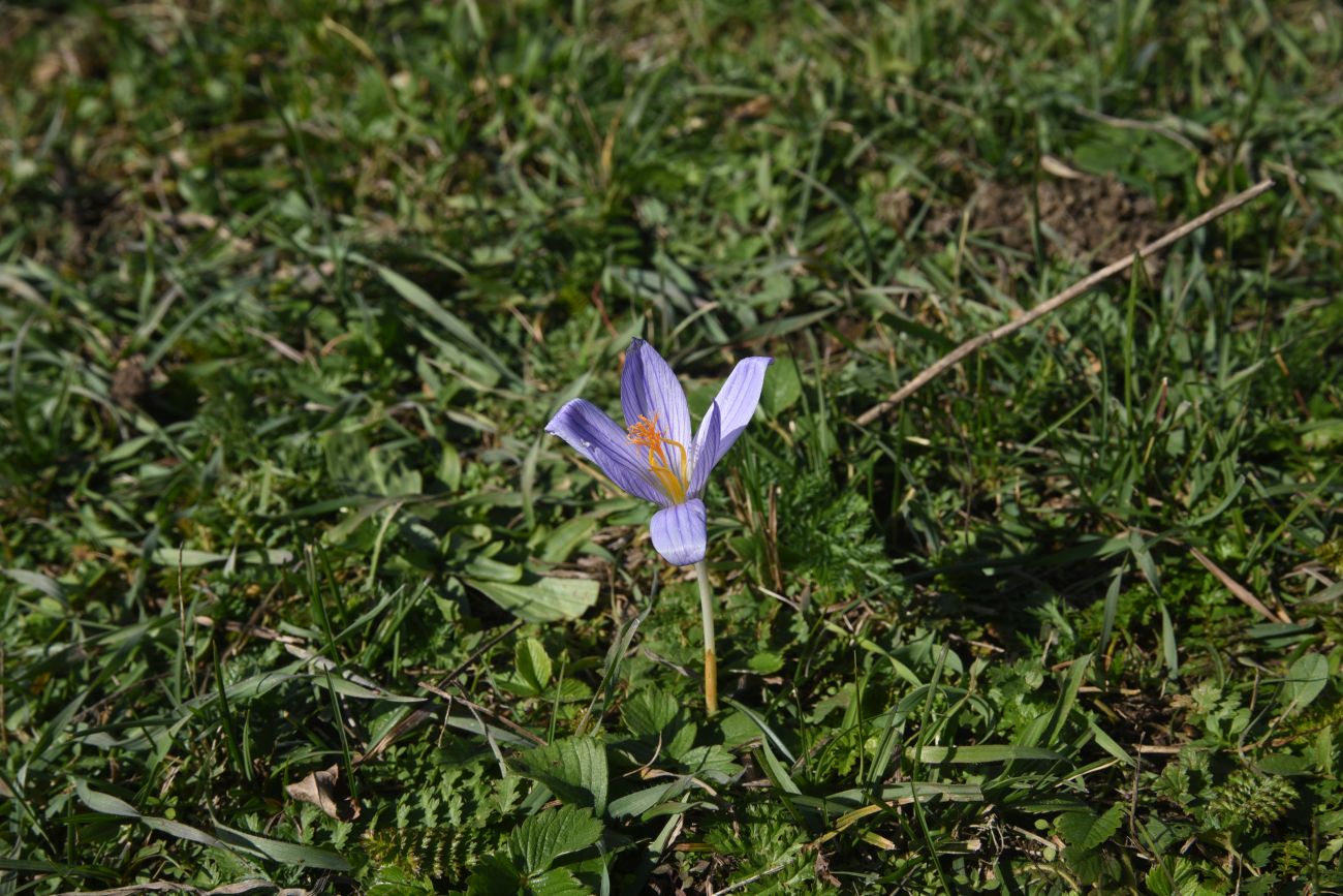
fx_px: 2052
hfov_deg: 36.2
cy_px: 448
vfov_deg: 24.6
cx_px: 672
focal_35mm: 55
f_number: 14
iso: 125
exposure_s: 1/160
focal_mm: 55
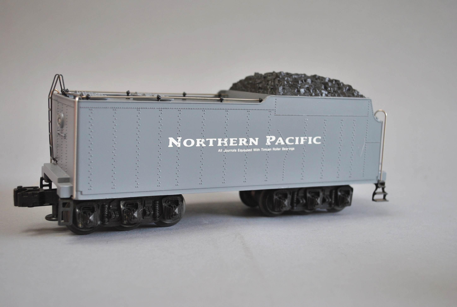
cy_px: 154
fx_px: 611
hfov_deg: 41.0
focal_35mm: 48
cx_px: 228
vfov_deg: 28.2
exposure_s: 1/30
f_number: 4.8
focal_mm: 32
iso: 280
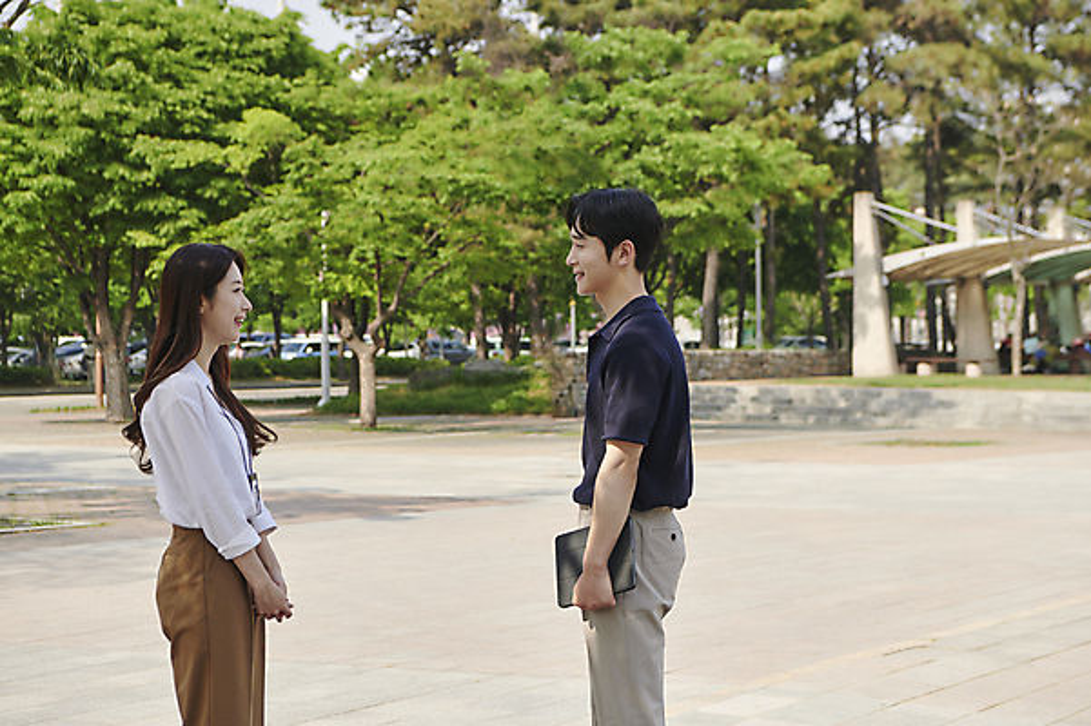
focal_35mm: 84
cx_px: 546
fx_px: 2544
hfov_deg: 24.2
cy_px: 363
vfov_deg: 16.2
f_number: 5.6
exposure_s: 1/400
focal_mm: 70
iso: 160
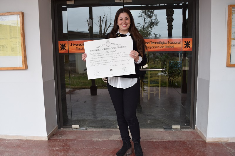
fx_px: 196
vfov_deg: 43.6
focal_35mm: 30
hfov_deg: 61.9
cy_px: 78
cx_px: 118
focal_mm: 20
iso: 400
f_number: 6.3
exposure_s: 1/160
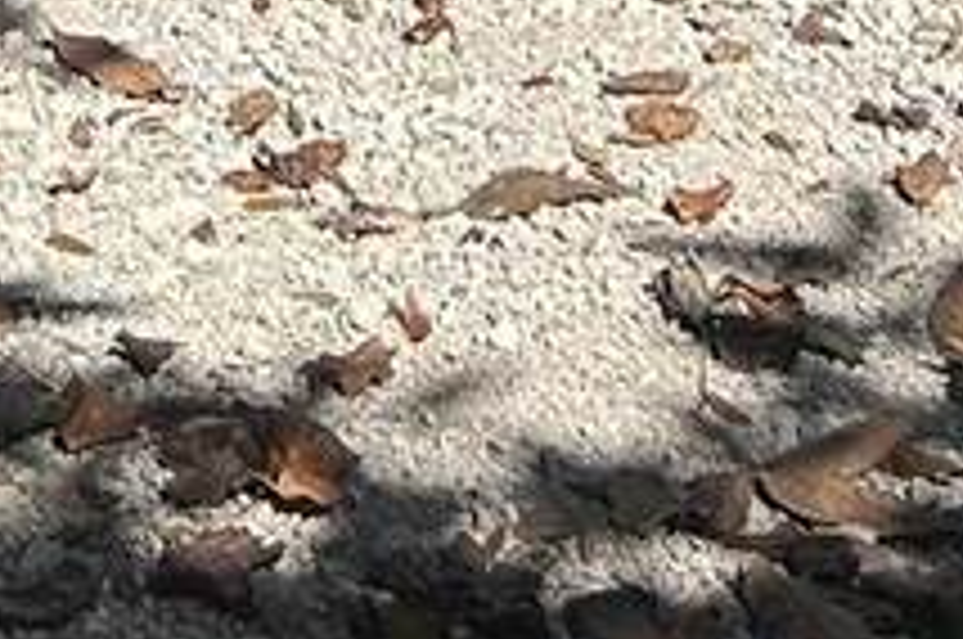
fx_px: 4327
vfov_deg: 7.2
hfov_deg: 12.7
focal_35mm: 162
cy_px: -1516
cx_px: 536
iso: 50
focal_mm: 5.7
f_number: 1.5
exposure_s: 1/2762
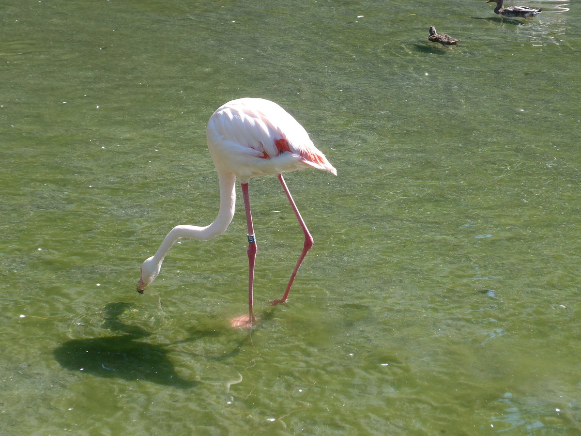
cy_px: 218
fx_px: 1511
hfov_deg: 21.8
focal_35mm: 90
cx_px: 290
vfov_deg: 16.4
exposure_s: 1/200
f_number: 4.6
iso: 80
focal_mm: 18
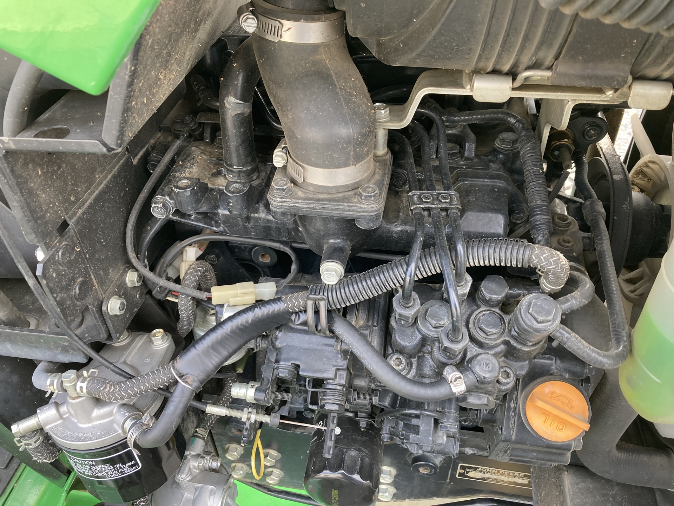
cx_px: 337
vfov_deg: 49.7
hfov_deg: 63.4
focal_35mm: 28
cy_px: 253
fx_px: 545
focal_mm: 3.99
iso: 80
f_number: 1.8
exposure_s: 1/121
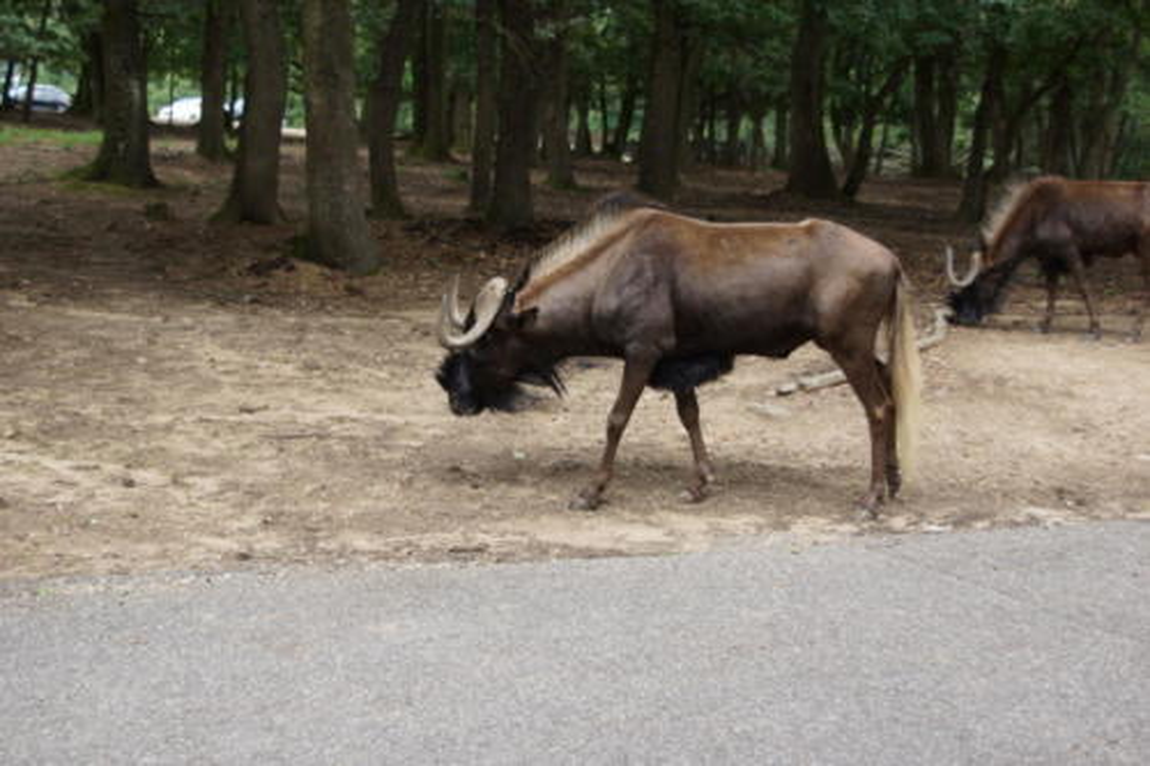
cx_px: 575
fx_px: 1437
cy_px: 383
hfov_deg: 43.6
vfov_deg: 29.8
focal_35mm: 45
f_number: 2.8
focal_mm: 30
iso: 200
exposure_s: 1/250
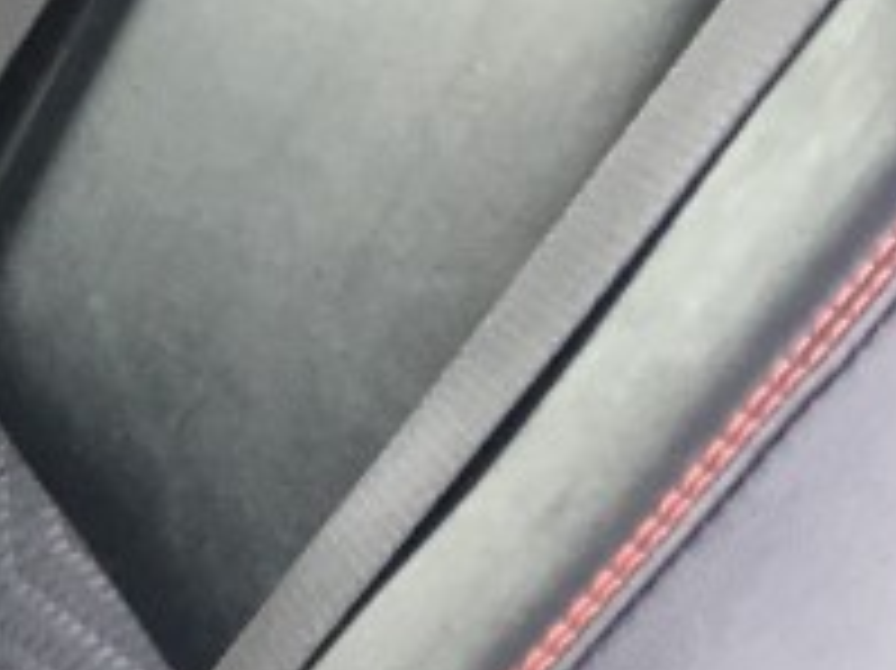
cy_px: 769
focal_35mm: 149
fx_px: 3854
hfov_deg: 11.2
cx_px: -1202
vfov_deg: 9.8
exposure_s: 1/30
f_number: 2.2
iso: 40
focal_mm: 4.15
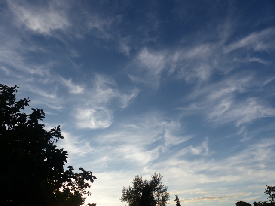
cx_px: 138
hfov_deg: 69.4
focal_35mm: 25
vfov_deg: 54.9
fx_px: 199
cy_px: 103
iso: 100
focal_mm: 4.5
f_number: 4
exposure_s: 1/800
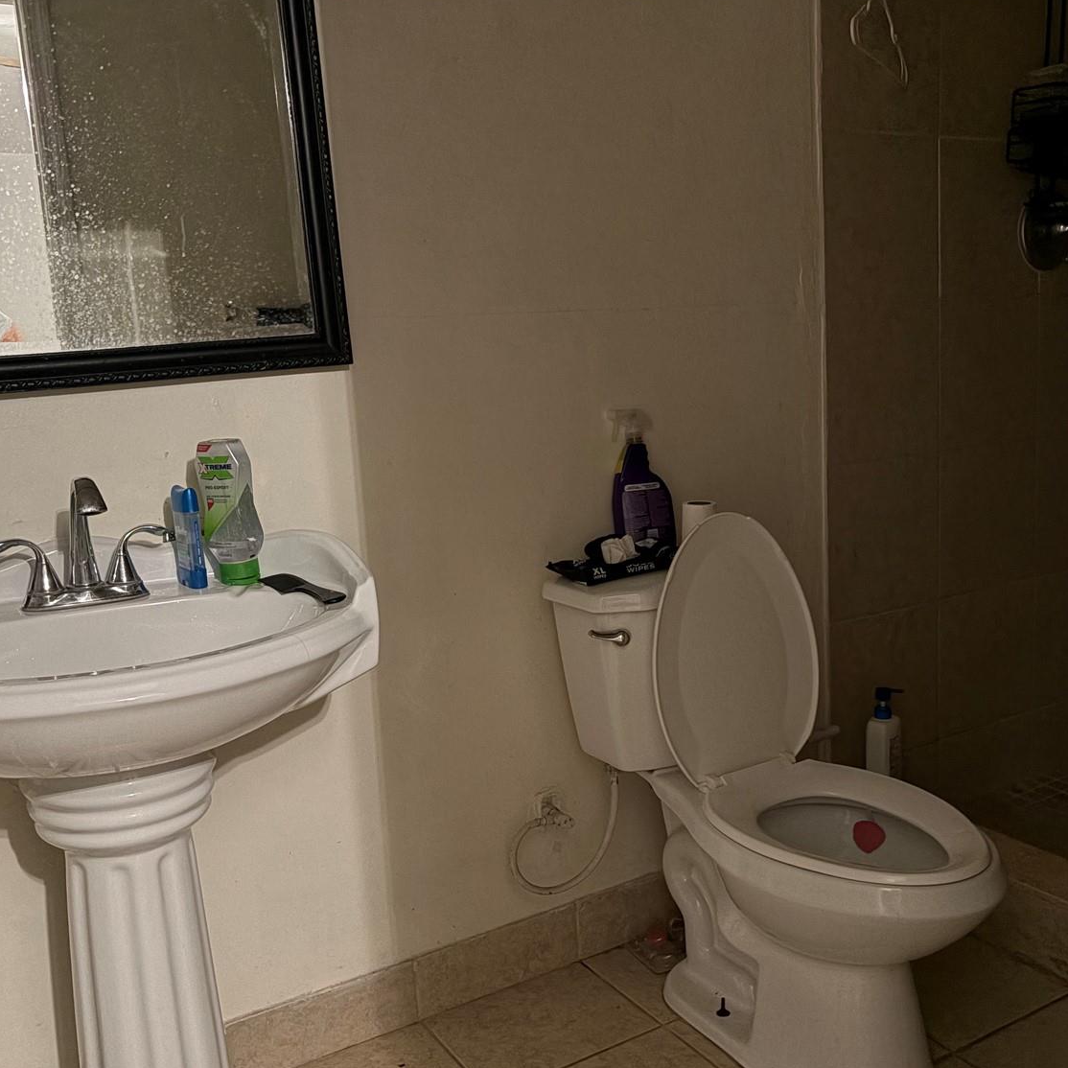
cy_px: 565
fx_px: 1152
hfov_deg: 49.7
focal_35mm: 33
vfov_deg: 49.7
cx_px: 549
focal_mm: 5.96
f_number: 1.6
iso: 640
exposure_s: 1/30
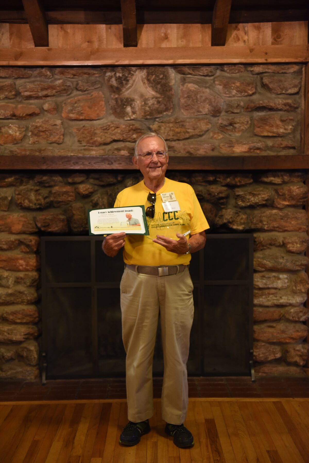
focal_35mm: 50
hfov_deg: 27.0
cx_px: 154
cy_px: 232
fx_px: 643
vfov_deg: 39.6
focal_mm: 50
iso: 1250
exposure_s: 1/30
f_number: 2.8
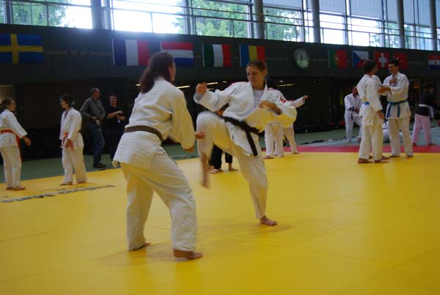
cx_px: 220
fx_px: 569
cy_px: 148
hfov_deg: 42.3
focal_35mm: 46
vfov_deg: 29.0
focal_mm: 31
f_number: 4.5
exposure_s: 1/40
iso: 200
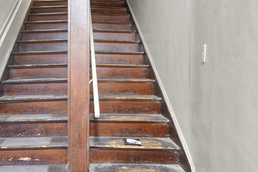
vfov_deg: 47.7
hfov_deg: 65.1
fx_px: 194
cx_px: 81
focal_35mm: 27
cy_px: 71
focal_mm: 16
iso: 200
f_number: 9
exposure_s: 10
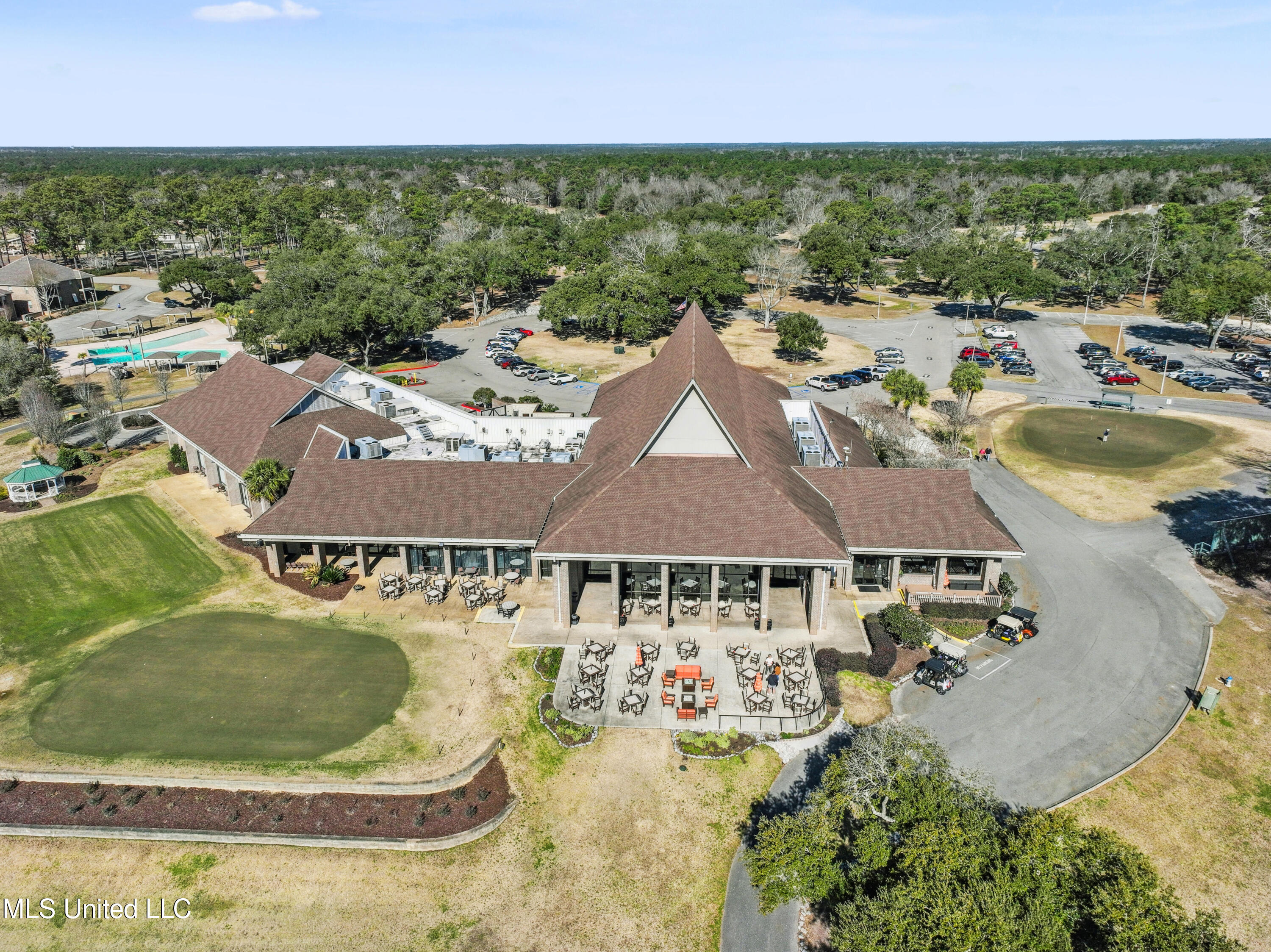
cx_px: 636
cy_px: 476
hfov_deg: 71.6
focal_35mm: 24
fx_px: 881
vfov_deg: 56.8
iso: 100
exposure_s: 1/6400
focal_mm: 12.3
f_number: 2.8
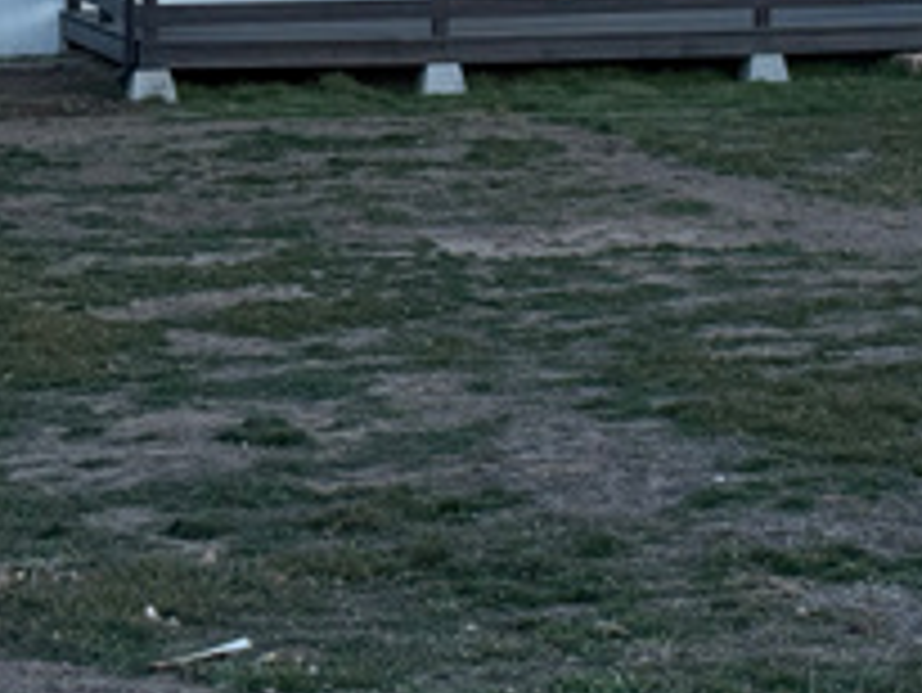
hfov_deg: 13.0
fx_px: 3998
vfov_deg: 9.7
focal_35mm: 150
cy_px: -176
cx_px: 859
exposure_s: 1/786
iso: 64
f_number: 1.78
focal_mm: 6.76
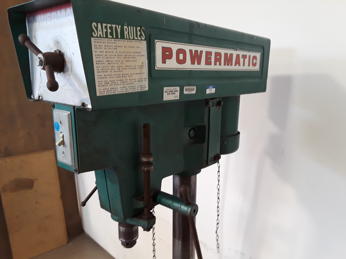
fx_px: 280
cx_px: 173
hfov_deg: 63.4
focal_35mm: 28
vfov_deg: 49.7
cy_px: 130
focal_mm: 2.9
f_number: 1.9
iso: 80
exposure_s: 1/30
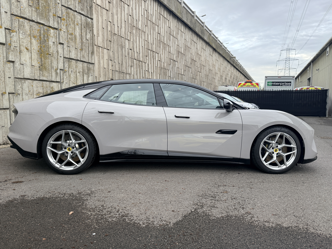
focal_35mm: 24
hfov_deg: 71.6
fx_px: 230
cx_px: 166
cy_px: 124
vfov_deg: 56.8
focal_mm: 6.76
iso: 125
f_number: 1.78
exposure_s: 1/228
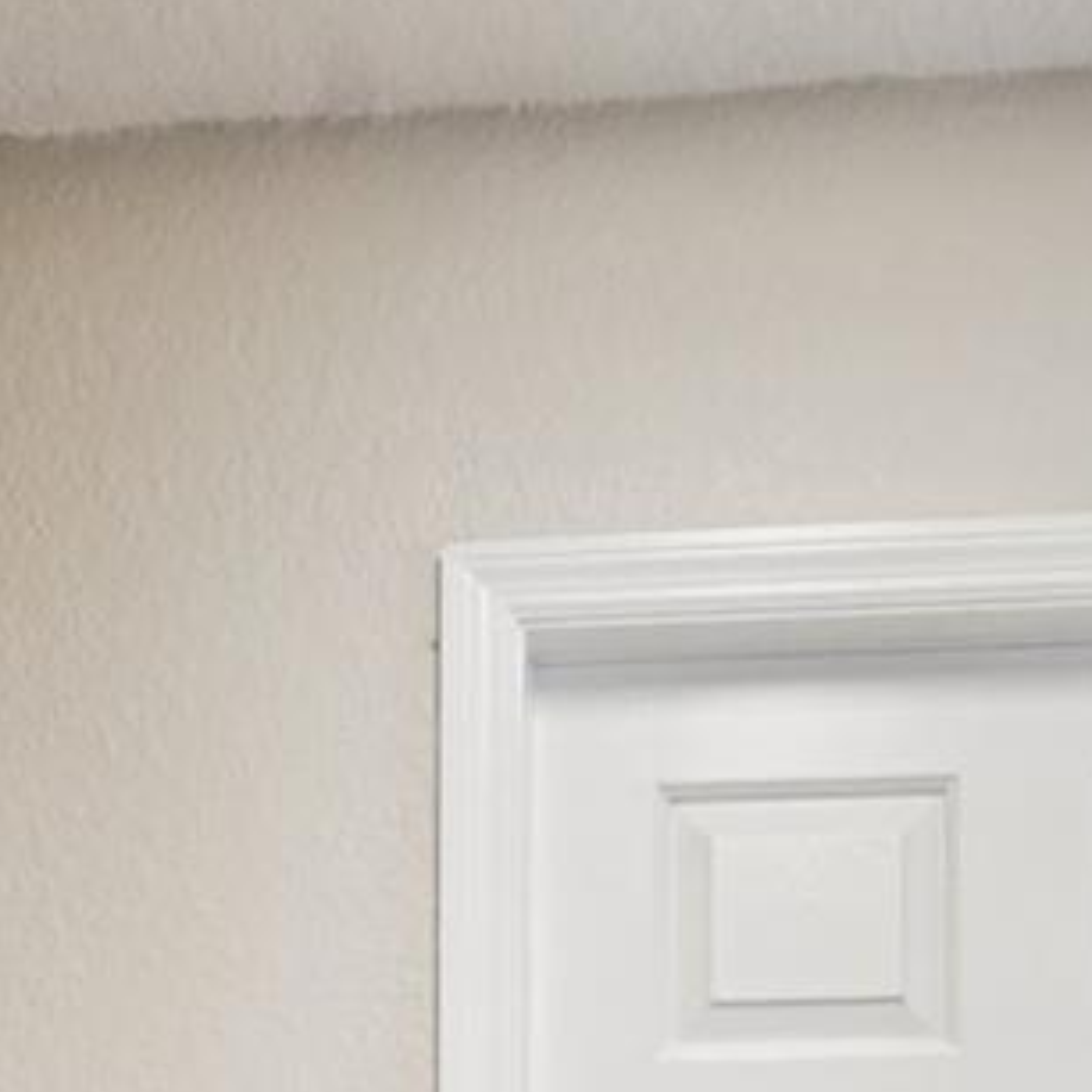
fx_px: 2534
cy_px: 1709
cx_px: 510
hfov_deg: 24.3
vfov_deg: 20.3
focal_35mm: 71
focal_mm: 16
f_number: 8
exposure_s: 1/15
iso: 400
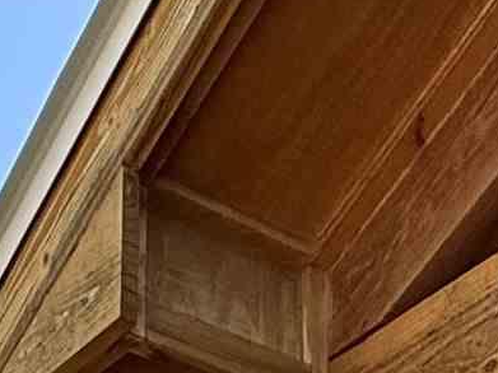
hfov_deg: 17.8
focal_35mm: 110
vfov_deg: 9.2
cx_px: 139
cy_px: 1269
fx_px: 1582
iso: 64
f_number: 2.2
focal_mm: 2.22
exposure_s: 1/461
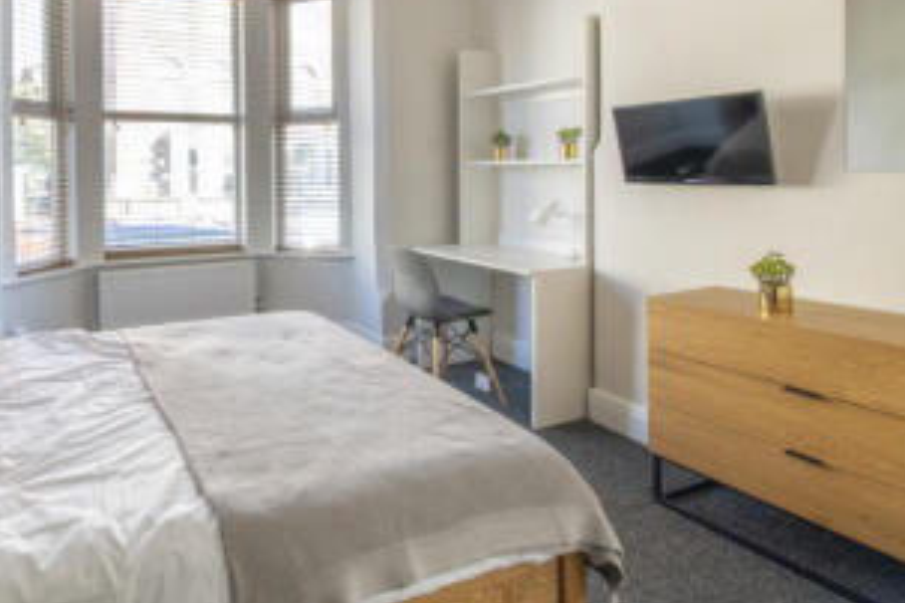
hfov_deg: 74.3
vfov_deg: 55.8
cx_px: 254
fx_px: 553
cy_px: 193
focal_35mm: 22
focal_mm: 14
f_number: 11
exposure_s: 1/5
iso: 160
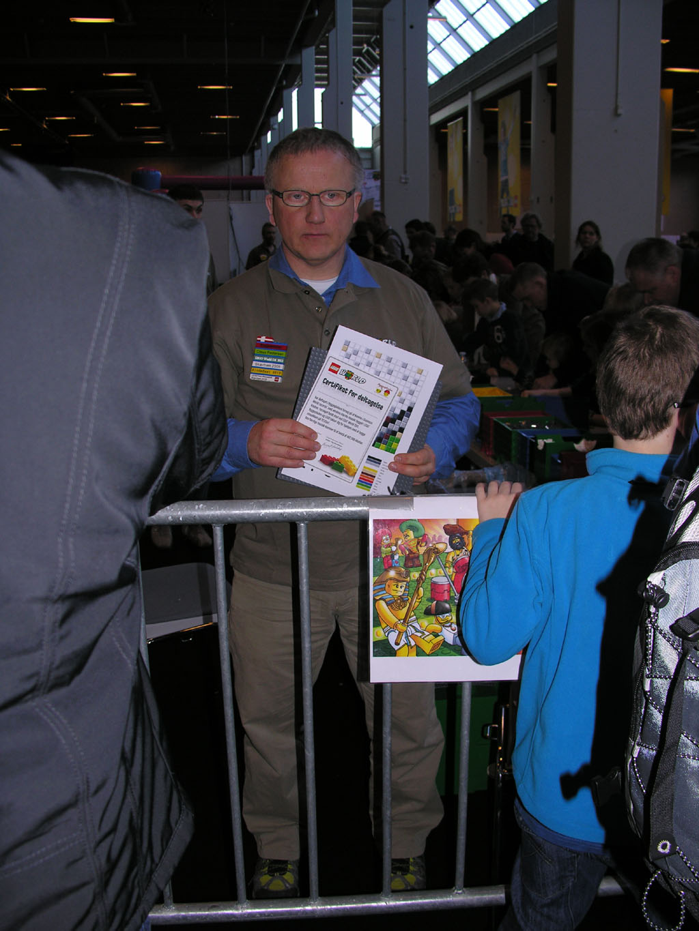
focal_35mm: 35
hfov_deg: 40.7
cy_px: 466
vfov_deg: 52.6
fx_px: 942
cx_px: 350
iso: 50
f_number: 2.8
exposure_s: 1/60.1
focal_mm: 8.9
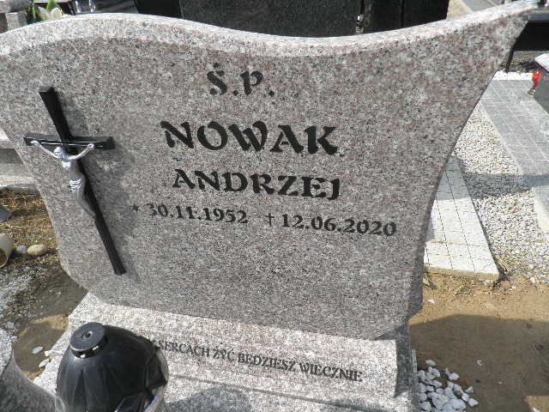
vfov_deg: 56.8
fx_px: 381
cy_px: 206
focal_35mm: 24
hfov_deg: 71.6
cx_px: 274
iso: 64
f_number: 8.3
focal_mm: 4.3
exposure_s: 1/125
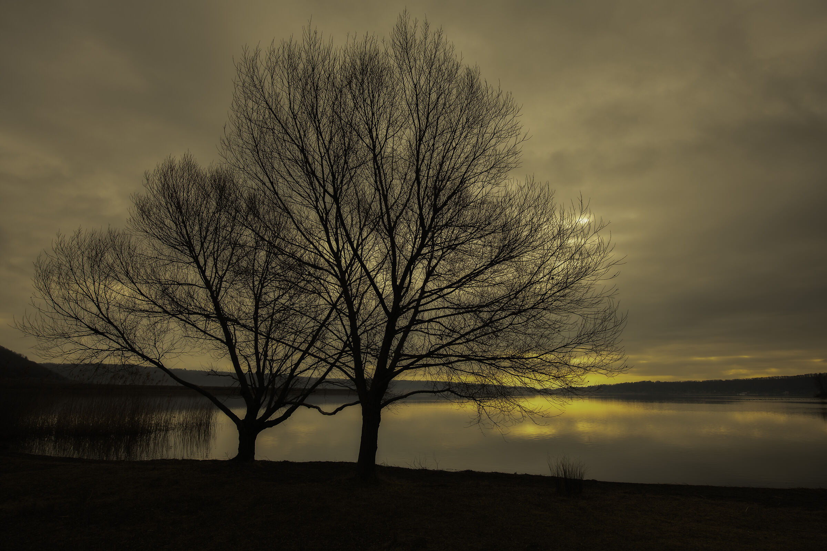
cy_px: 276
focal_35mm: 21
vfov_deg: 59.5
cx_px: 414
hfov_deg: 81.2
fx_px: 482
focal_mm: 21
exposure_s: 1/250
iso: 64
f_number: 5.6
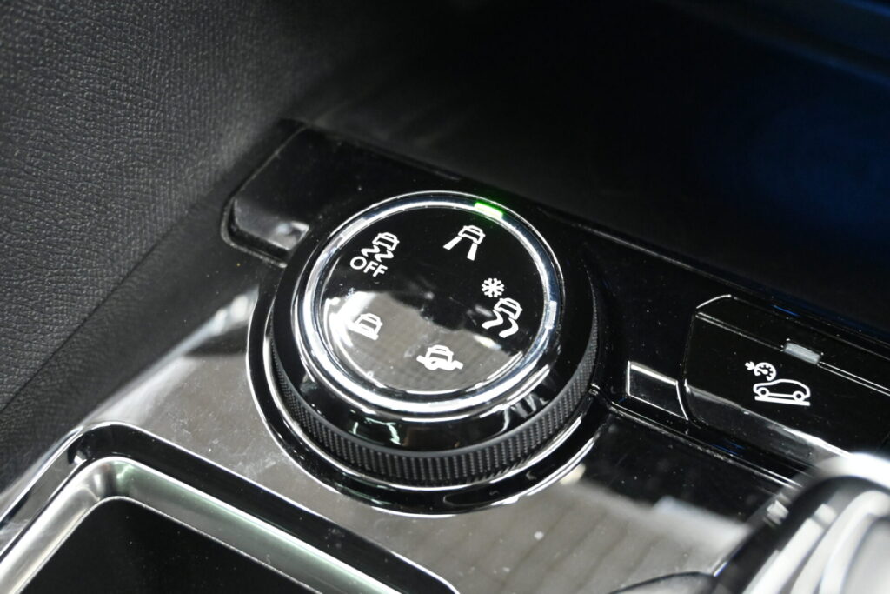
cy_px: 297
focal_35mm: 46
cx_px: 445
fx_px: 1131
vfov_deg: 29.4
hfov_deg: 43.0
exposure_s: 1/50
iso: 5000
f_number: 4.8
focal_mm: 30.5
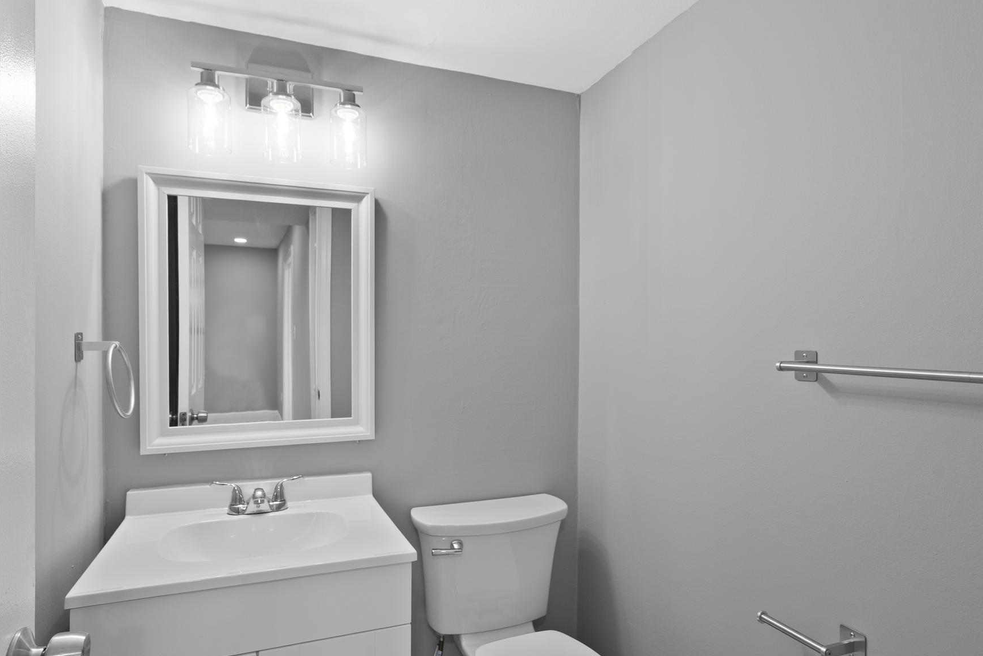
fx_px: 519
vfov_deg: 64.6
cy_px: 316
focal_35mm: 19
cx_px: 459
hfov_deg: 86.8
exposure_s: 1/15
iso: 800
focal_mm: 16
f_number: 8
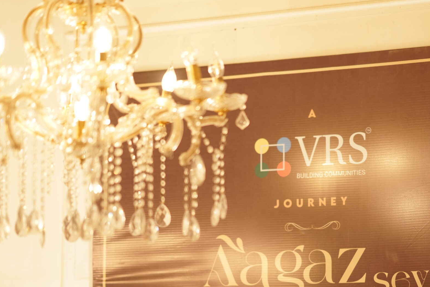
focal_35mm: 139
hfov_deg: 14.7
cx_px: 274
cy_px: 216
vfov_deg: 9.9
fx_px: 1660
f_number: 1.4
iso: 320
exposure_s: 1/250
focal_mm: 85
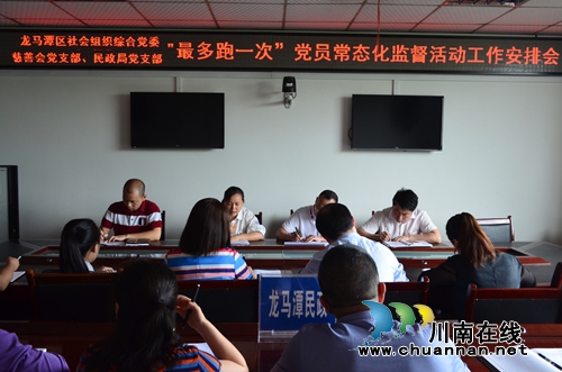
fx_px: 514
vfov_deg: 39.8
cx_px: 281
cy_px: 186
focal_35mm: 33
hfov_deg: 57.3
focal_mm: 22
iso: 800
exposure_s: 1/60
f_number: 8
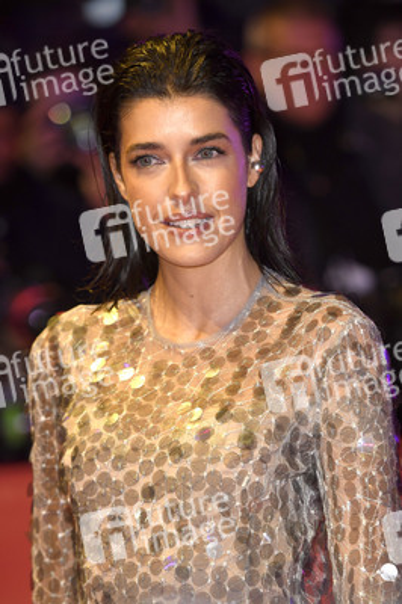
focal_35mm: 165
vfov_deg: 12.5
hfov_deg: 8.3
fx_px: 2768
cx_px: 201
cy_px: 302
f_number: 4
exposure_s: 1/400
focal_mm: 165
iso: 800
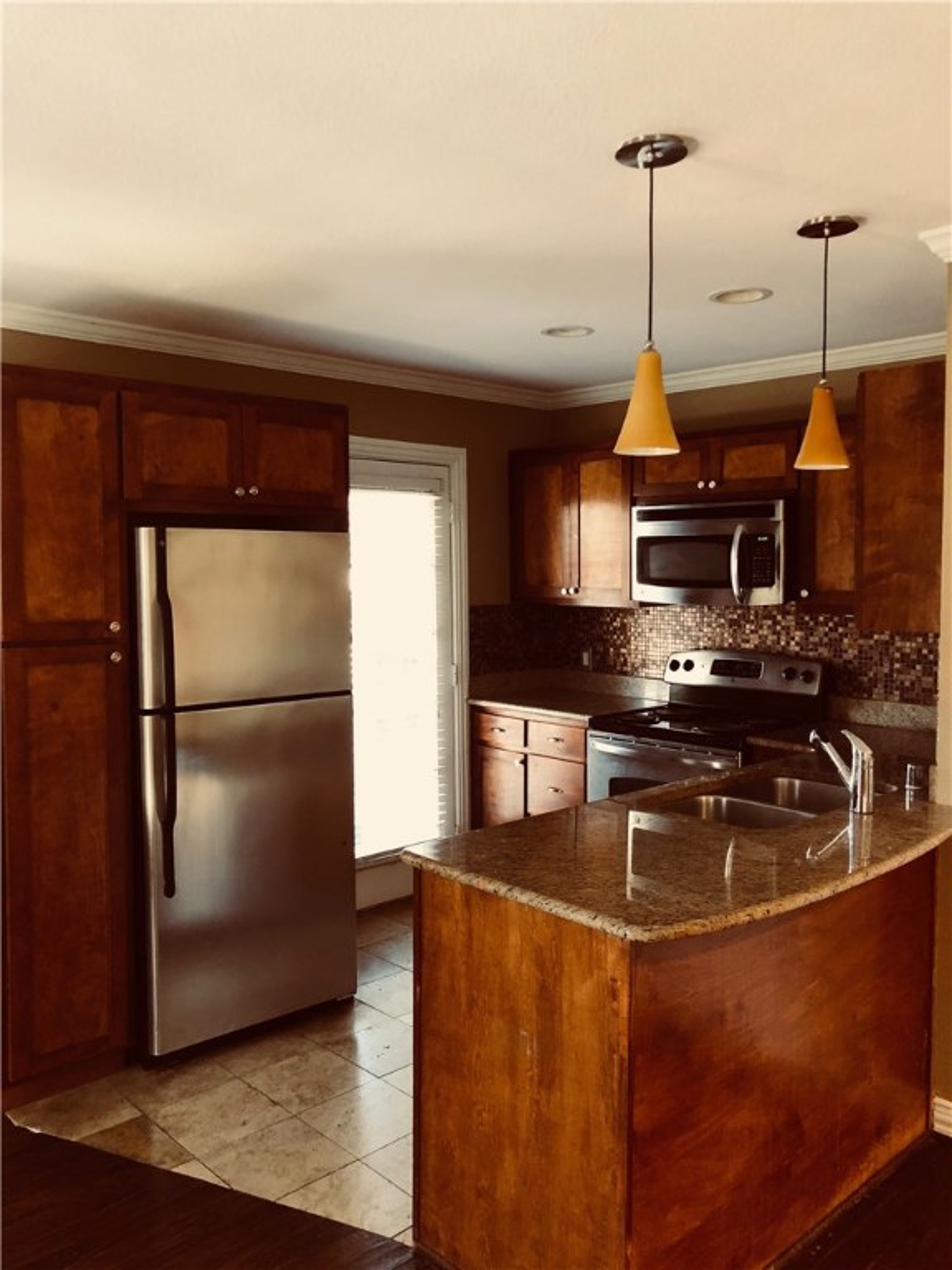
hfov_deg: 49.7
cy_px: 635
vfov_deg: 63.4
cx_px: 476
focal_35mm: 28
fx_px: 1027
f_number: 1.8
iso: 100
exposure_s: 1/9
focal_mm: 4
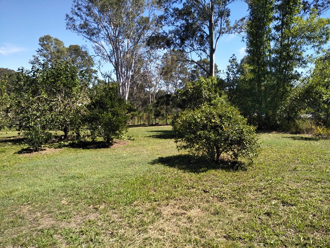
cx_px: 165
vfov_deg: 66.0
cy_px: 124
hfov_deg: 81.7
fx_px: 191
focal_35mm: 20
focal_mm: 3.46
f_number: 2.2
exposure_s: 1/683
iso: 37
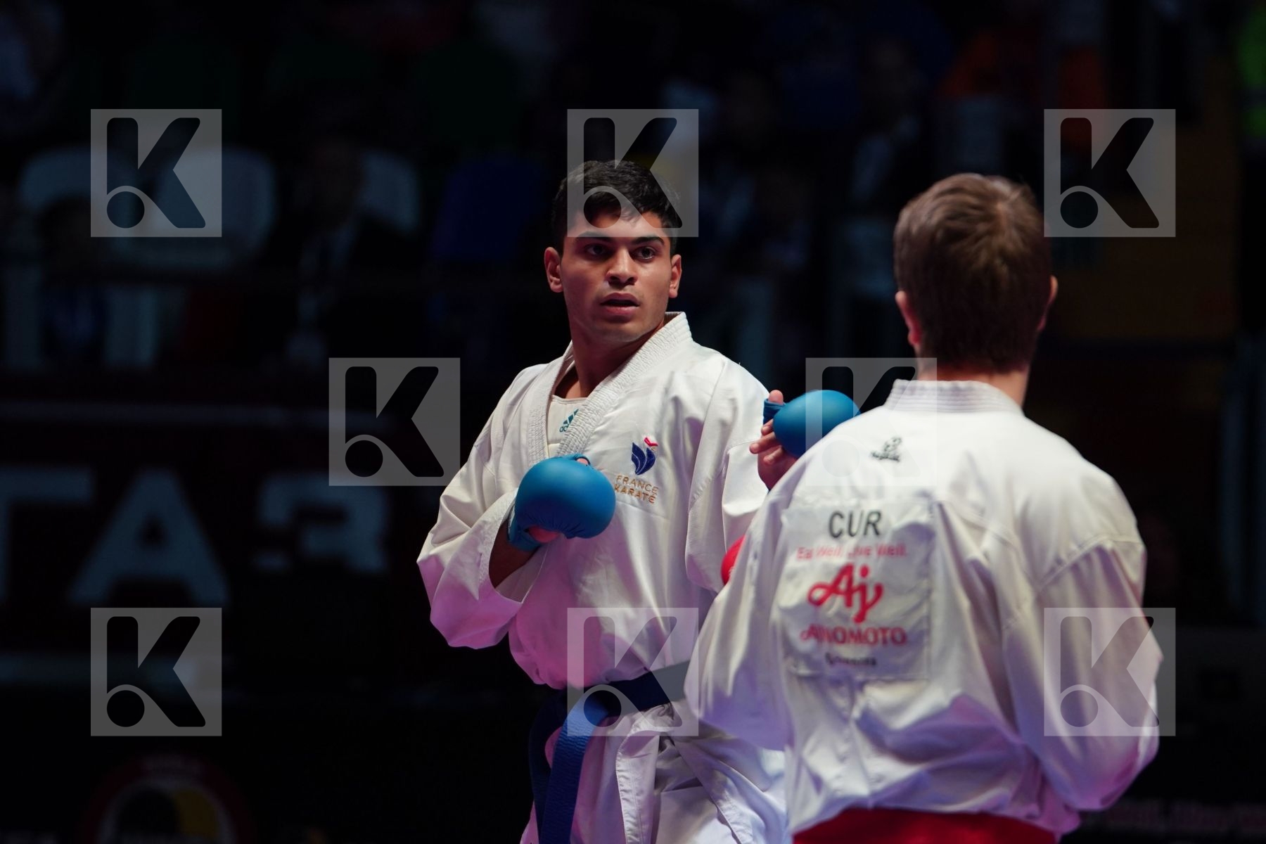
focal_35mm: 297
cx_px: 633
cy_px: 422
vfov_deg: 4.6
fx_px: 10444
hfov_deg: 6.9
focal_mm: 198
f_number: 2.8
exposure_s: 1/1000
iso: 1250
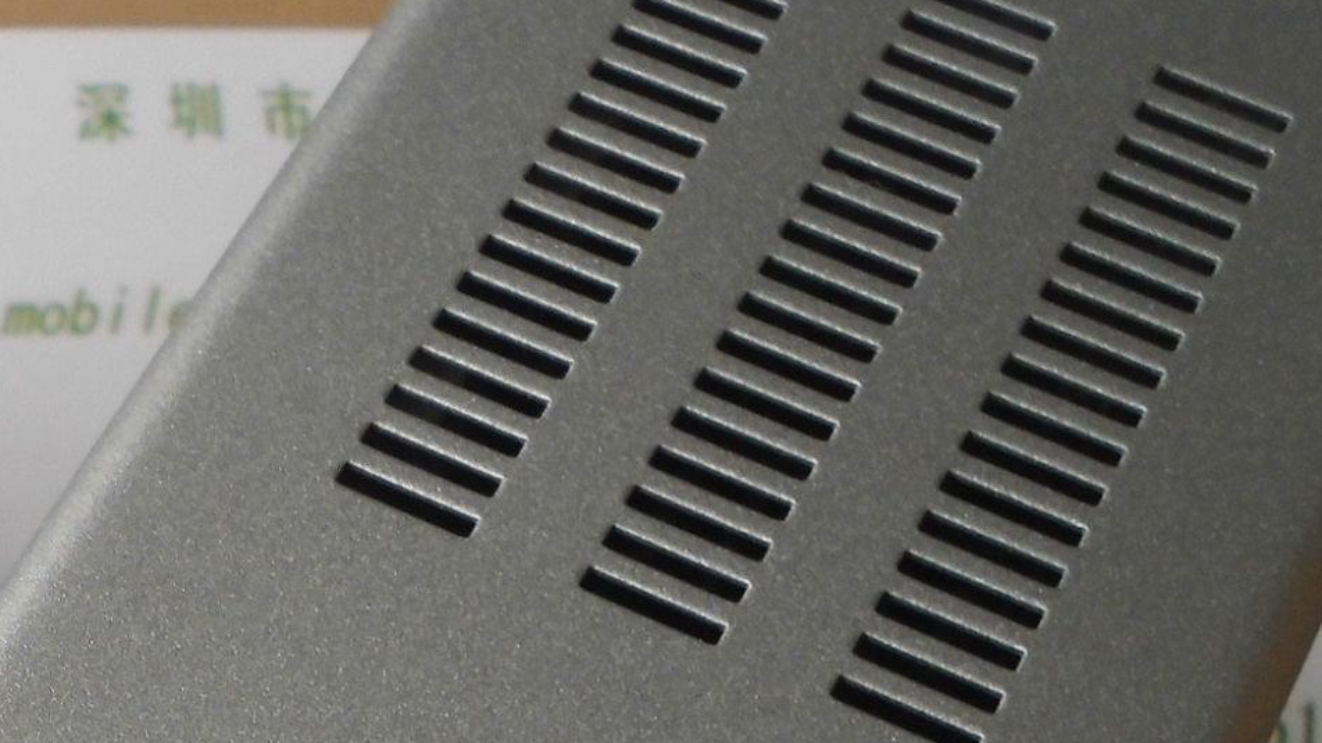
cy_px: 1251
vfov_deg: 11.1
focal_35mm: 103
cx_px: -294
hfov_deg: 19.5
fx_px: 3610
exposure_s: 1/86
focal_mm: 6.4
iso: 100
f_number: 3.8
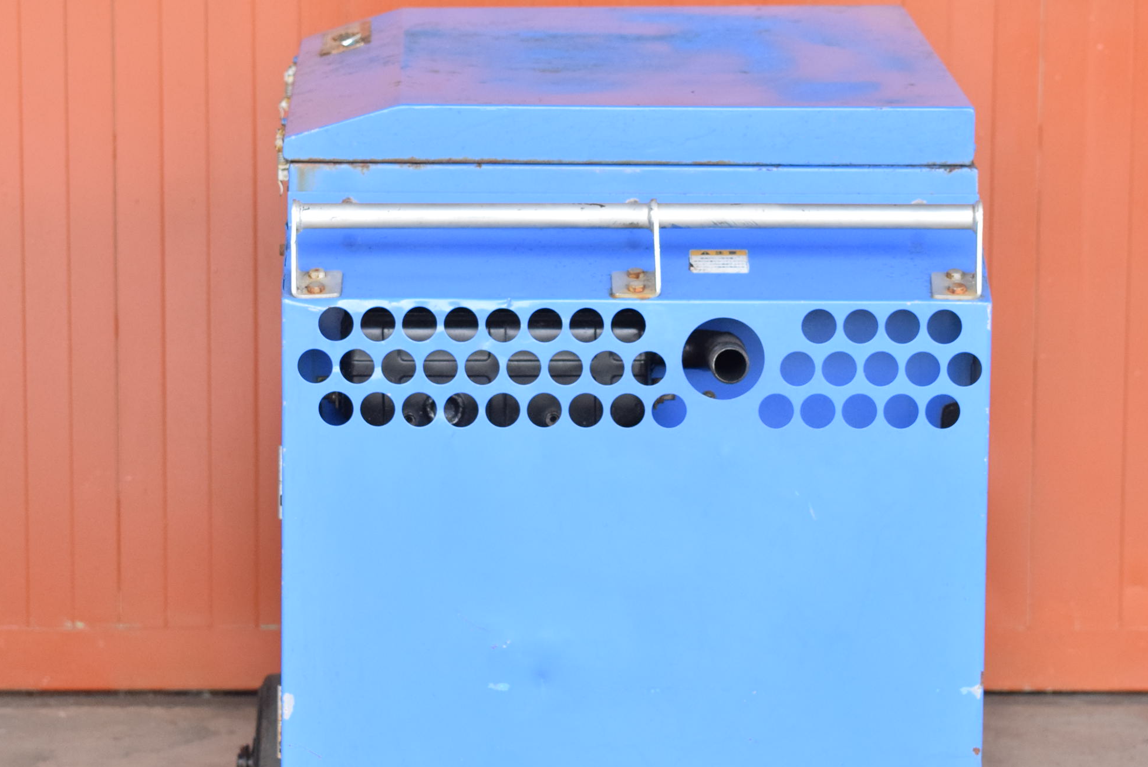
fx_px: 5712
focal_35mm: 179
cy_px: 479
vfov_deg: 7.7
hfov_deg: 11.5
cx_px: 585
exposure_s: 1/500
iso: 1250
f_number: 6.3
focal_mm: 78
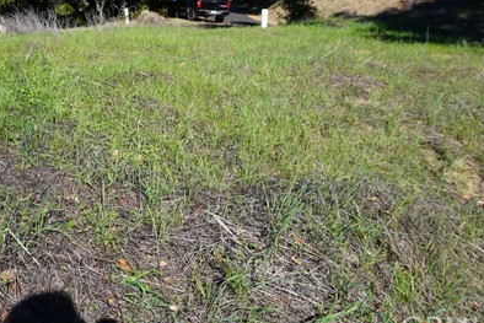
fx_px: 524
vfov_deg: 33.6
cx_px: 172
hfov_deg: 48.9
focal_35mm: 39
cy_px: 83
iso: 100
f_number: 5
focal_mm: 16
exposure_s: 1/500
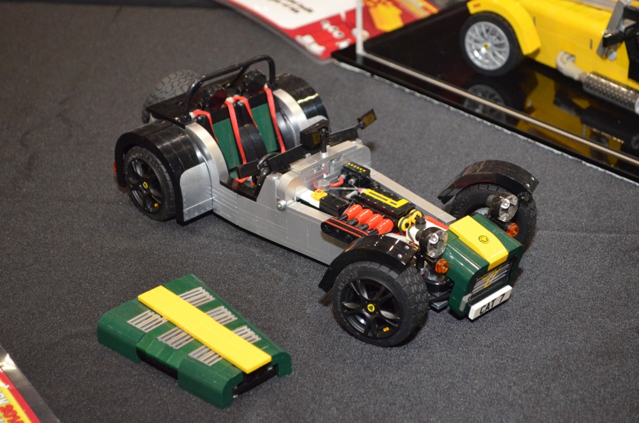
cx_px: 320
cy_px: 212
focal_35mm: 75
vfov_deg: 18.1
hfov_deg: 27.0
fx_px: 1328
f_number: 5.6
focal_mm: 50
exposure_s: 1/60
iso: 3200
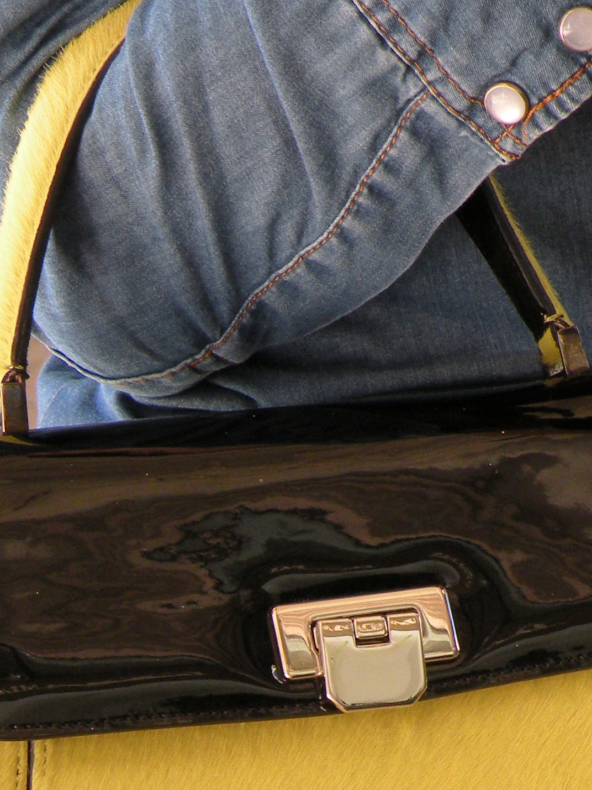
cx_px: 301
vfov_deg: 10.1
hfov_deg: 7.7
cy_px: 733
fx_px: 4423
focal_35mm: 194
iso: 130
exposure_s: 1/71.6
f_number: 4
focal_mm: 13.4
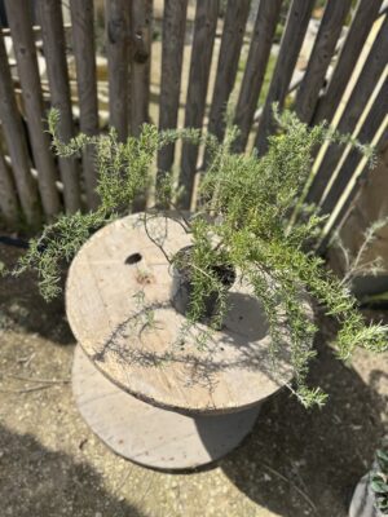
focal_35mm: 24
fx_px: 359
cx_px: 194
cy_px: 258
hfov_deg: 56.8
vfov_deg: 71.6
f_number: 1.78
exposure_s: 1/3861
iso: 80
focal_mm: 6.86
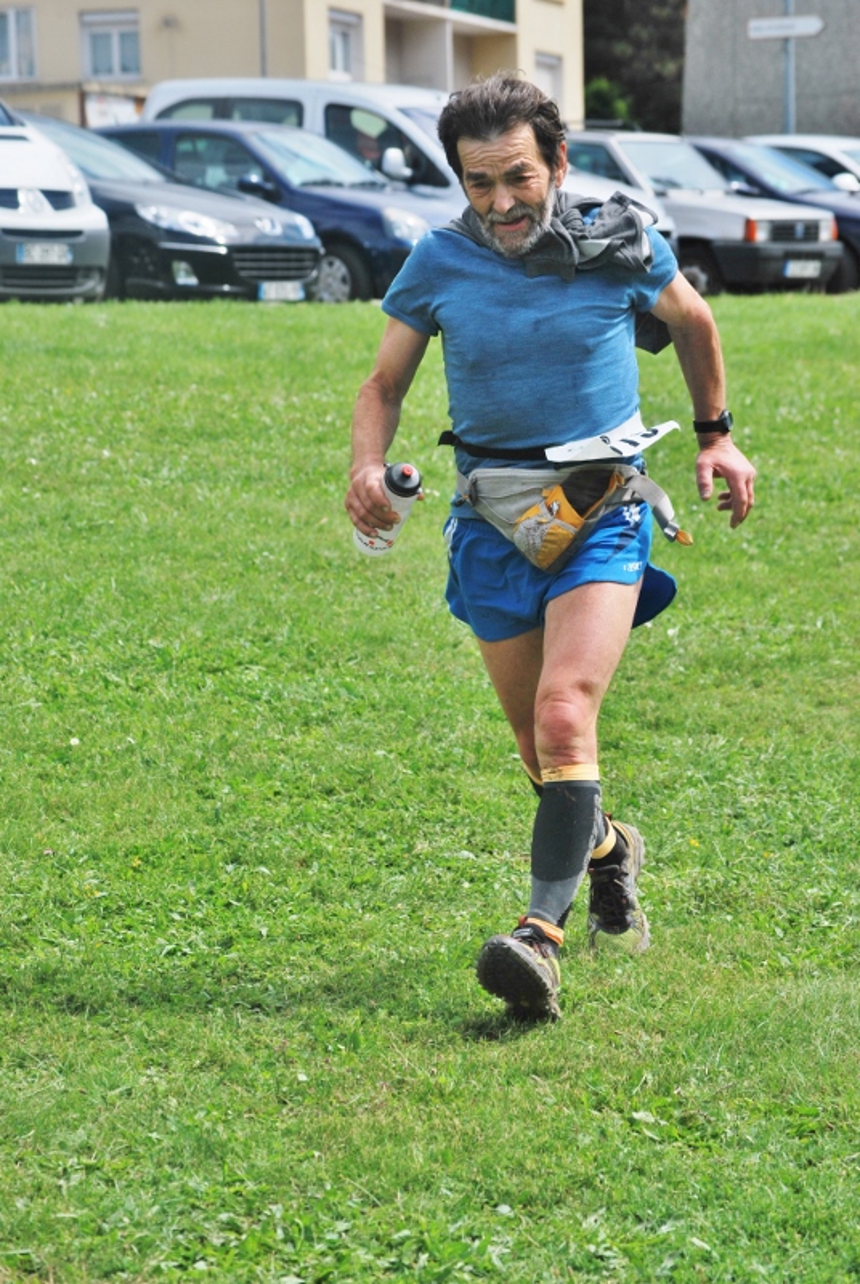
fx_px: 4928
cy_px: 642
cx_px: 430
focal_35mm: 138
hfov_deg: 10.0
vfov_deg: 14.8
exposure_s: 1/800
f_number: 7.1
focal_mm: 92
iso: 200
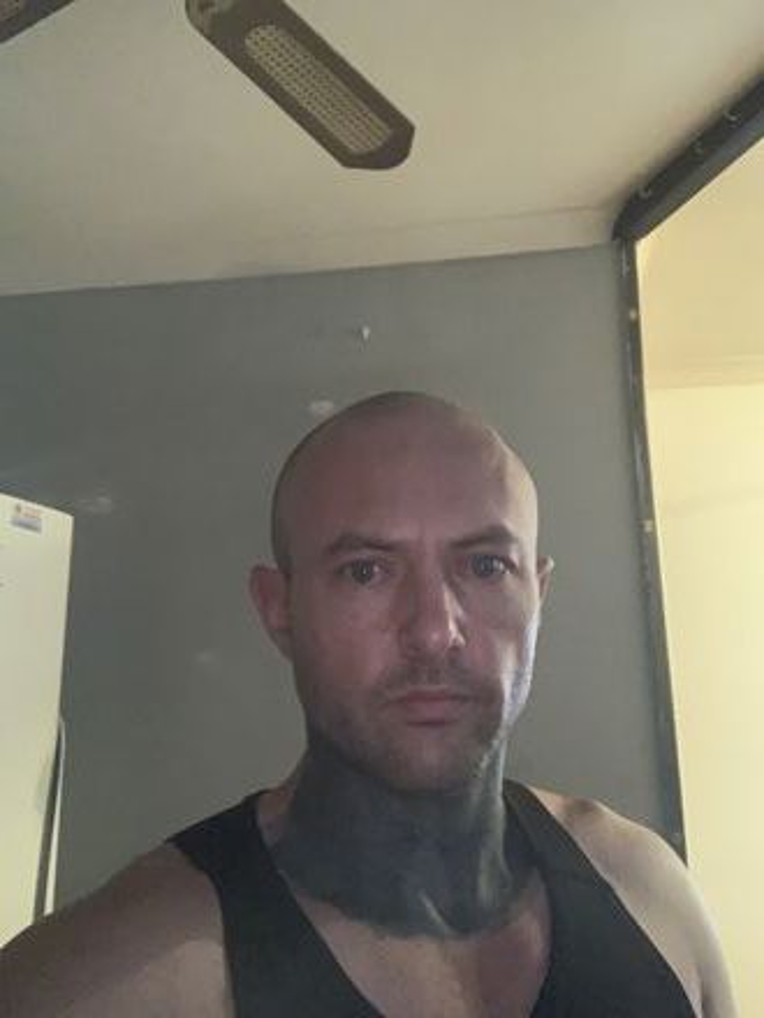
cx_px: 382
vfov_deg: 56.8
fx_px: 942
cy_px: 509
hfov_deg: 44.2
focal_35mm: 32
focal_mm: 2.87
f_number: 2.2
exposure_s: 1/16
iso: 640
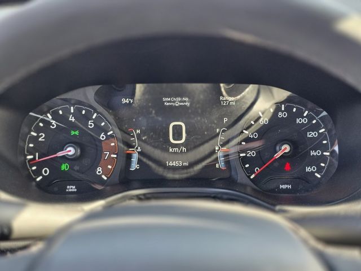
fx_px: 615
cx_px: 180
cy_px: 136
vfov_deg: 24.8
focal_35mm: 59
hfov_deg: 32.7
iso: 125
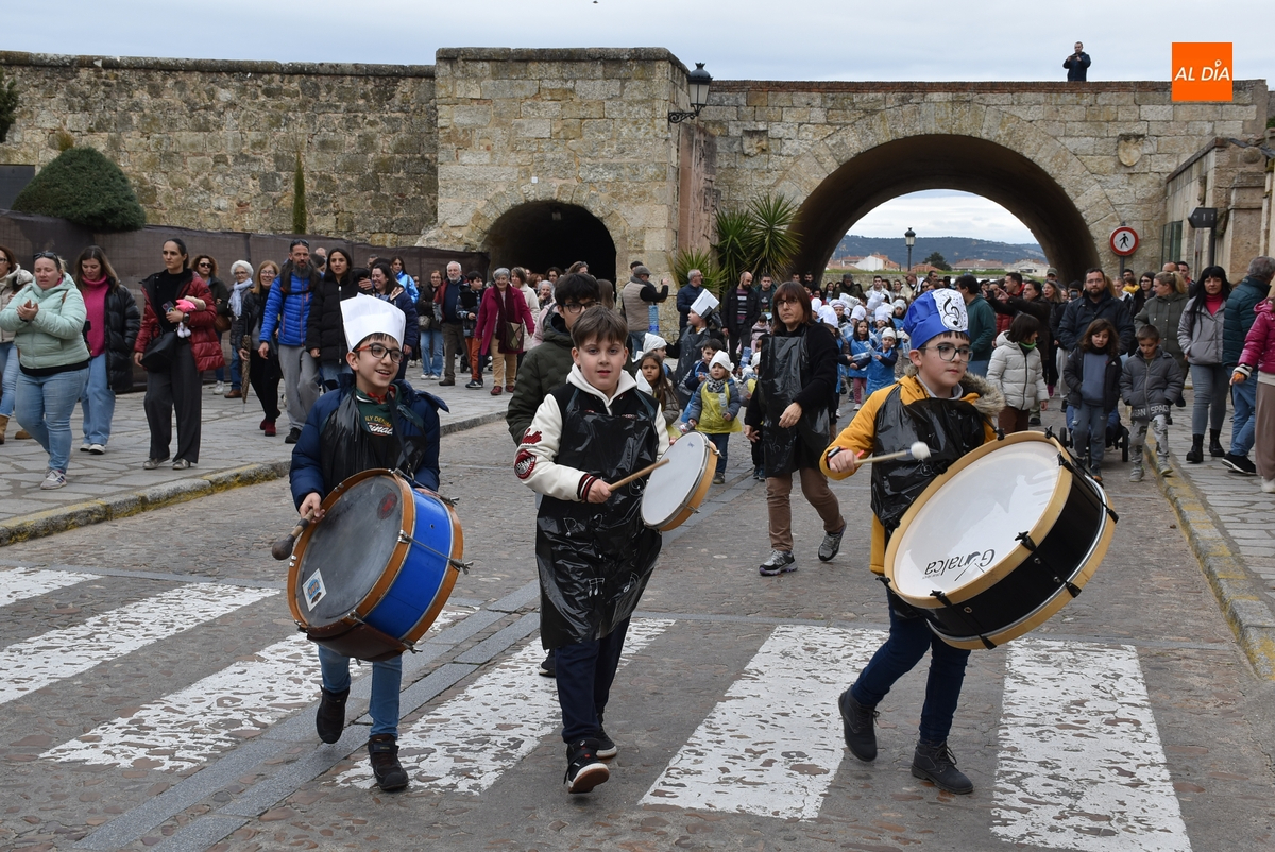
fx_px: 1595
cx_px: 638
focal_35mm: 45
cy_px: 426
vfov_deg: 29.9
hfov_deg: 43.6
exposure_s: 1/250
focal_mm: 30
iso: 280
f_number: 8
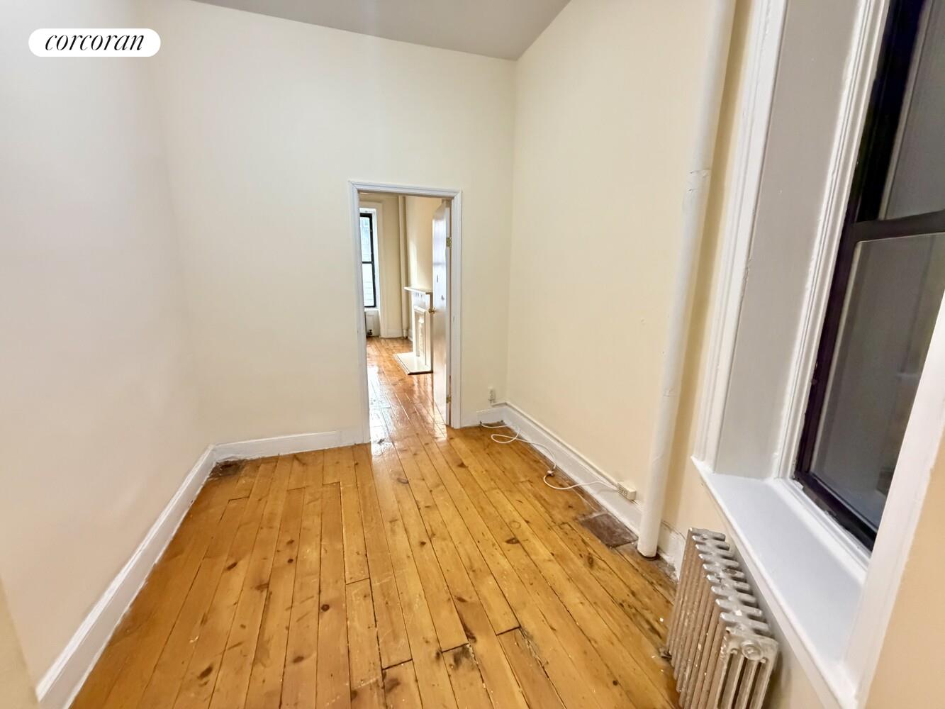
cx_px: 472
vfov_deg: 85.7
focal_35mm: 14
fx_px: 382
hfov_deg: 102.1
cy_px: 354
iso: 1250
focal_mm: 2.22
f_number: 2.2
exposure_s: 1/40
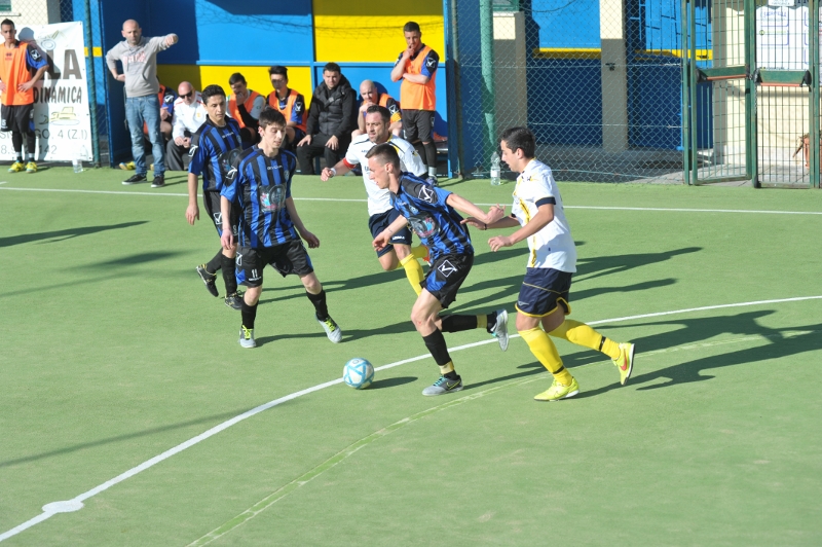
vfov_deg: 13.0
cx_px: 411
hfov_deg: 19.5
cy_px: 274
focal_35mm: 105
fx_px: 2395
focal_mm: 105
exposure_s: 1/2000
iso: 400
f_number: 5
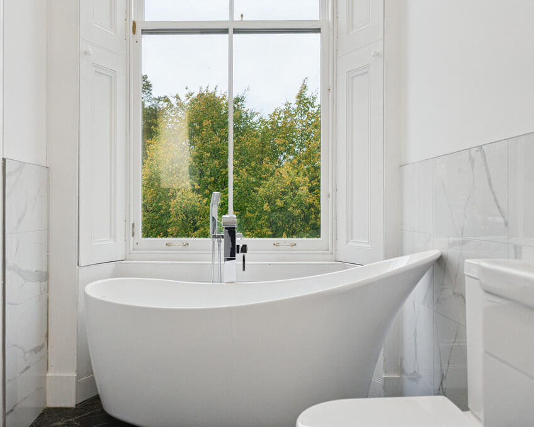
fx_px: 537
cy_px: 213
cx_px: 227
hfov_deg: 52.6
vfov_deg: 43.3
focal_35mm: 34
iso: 640
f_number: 2.8
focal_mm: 20
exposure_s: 1/500
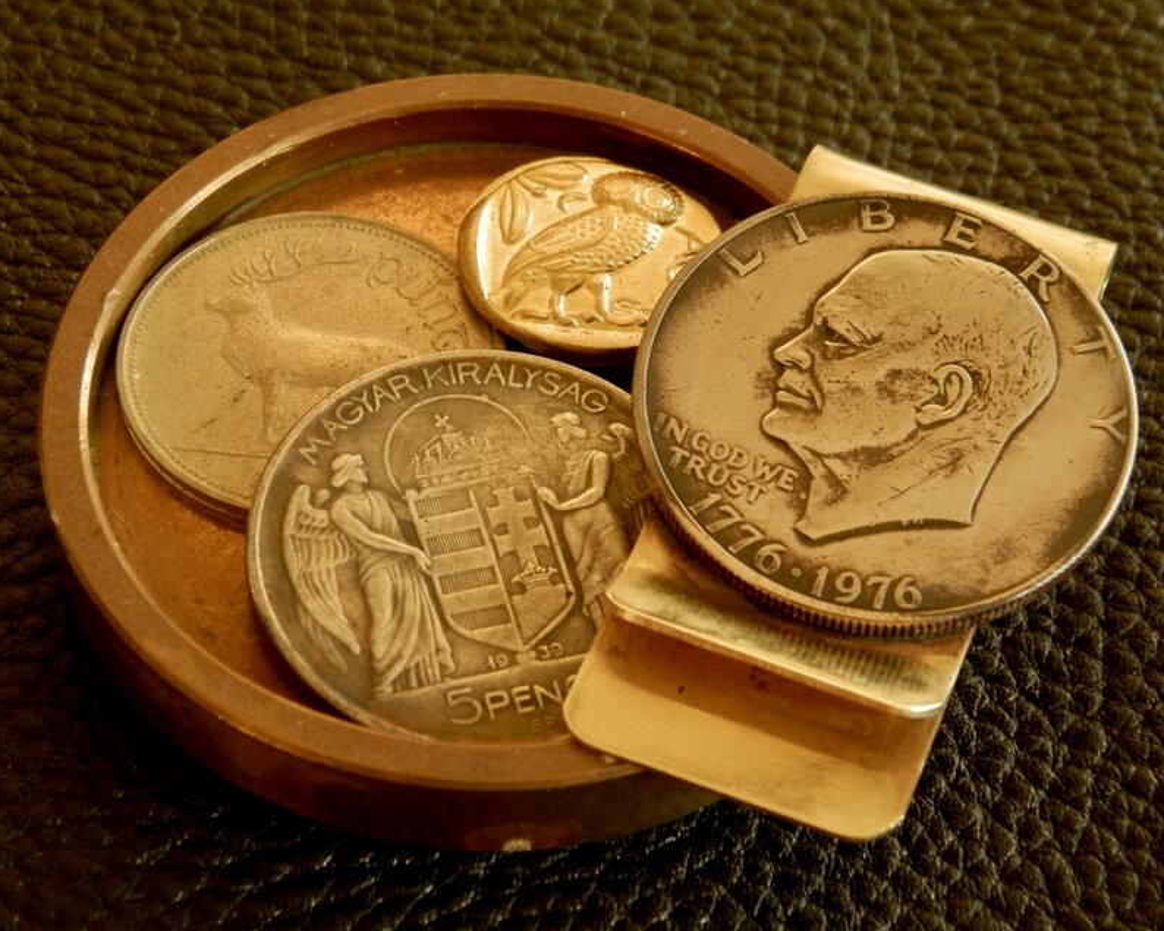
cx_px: 550
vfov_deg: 17.9
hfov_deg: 22.2
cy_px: 463
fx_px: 2962
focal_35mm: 86
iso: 200
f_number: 4.2
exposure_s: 1/15
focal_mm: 14.6
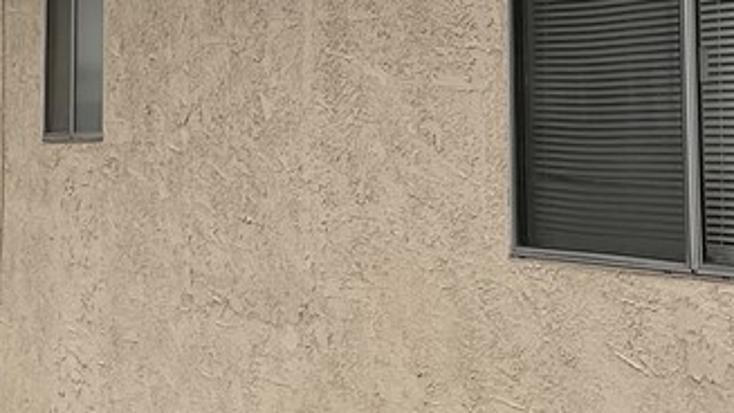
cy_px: -36
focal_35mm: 99
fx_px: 1927
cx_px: 263
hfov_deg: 21.5
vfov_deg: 12.0
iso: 16
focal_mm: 3
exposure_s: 1/3534
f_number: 1.8
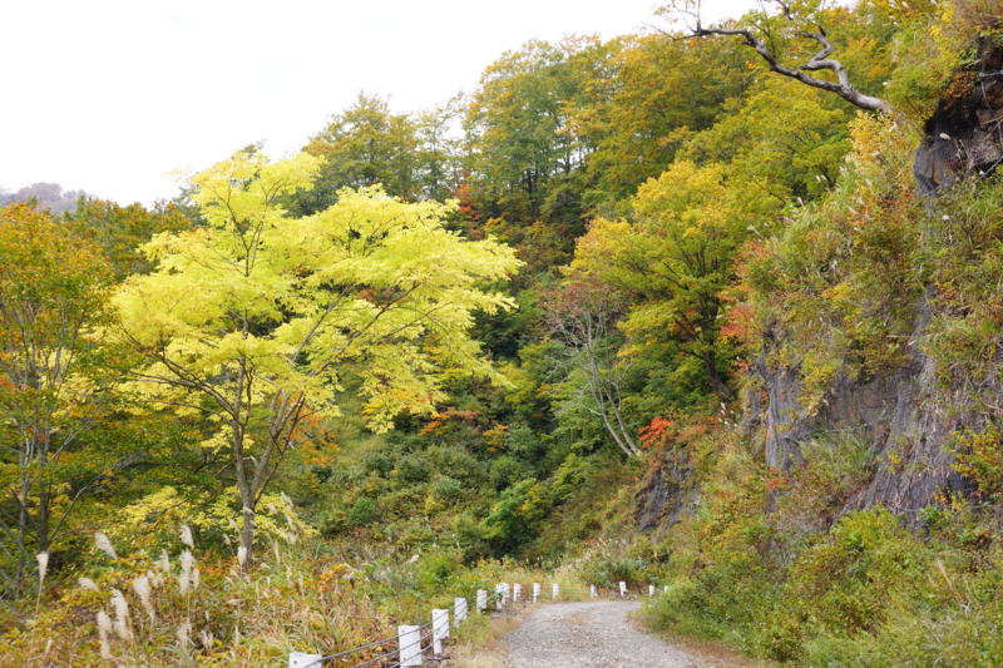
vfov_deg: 31.2
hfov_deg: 45.4
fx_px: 1198
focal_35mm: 43
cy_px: 334
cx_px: 502
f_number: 5
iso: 100
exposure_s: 1/100
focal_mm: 29
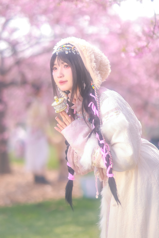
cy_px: 119
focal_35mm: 84
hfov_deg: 16.3
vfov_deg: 24.2
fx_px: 556
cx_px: 80
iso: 100
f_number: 1.6
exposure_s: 1/2000
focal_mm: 85
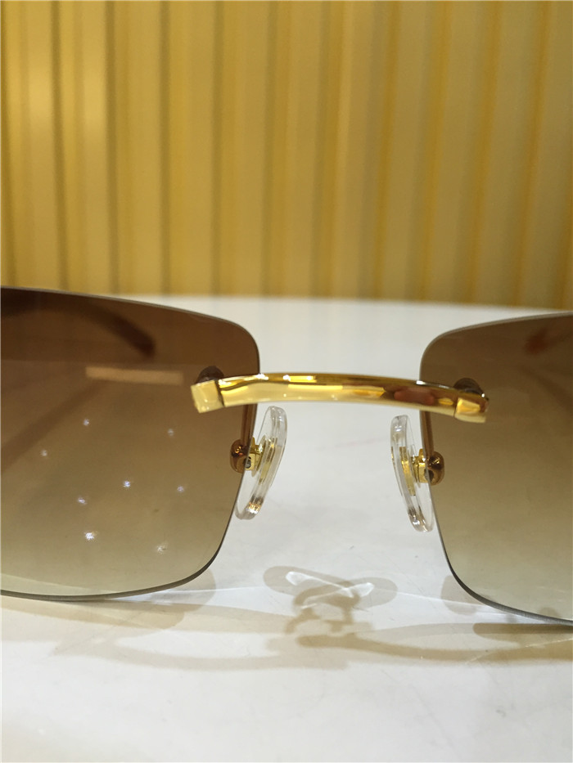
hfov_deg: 48.2
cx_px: 286
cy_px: 382
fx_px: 640
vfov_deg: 61.7
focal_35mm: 29
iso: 160
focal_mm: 4.15
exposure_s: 1/33
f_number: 2.2
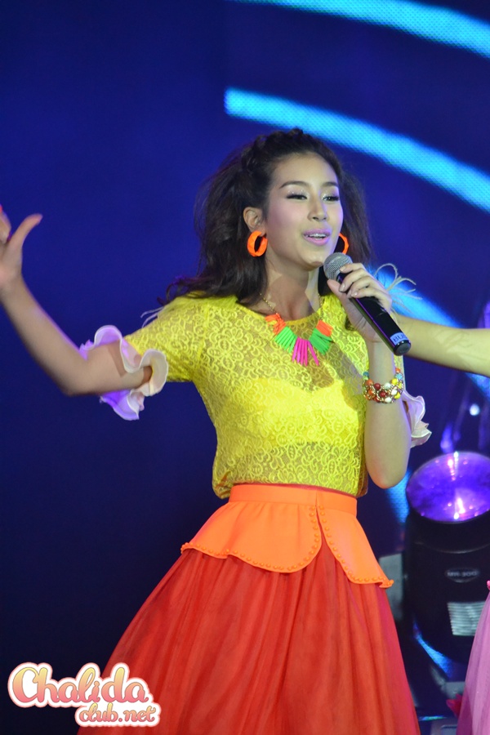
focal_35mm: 450
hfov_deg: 3.1
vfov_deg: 4.6
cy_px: 368
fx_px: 9187
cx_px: 245
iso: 3200
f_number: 5.6
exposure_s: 1/250
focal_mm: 300
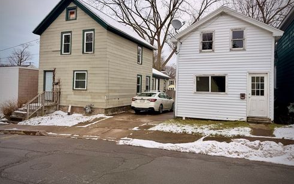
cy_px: 84
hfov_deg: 70.4
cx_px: 150
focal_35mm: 26
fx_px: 208
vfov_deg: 47.6
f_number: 1.78
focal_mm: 6.76
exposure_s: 1/1032
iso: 80
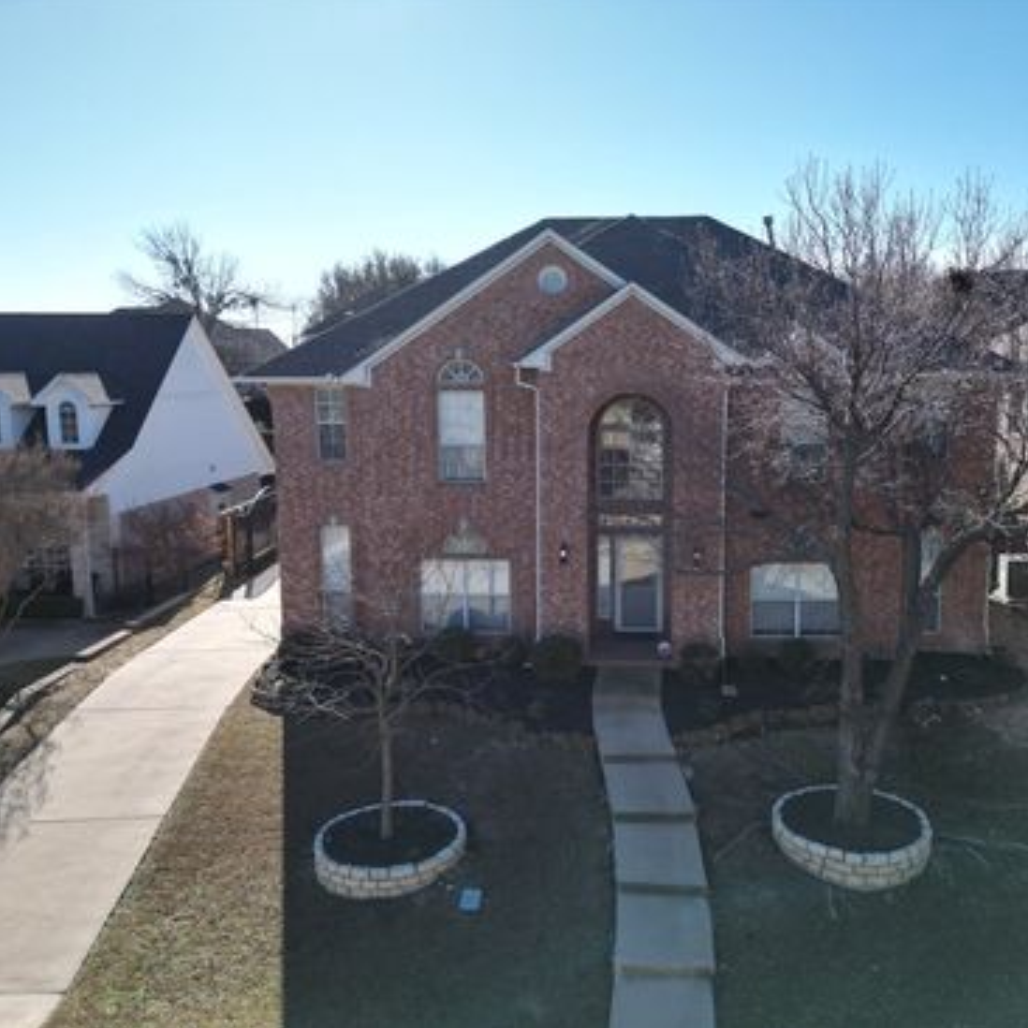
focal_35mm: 29
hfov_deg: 55.5
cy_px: 513
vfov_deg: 55.6
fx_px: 974
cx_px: 565
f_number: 1.7
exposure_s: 1/2500
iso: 100
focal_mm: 6.72
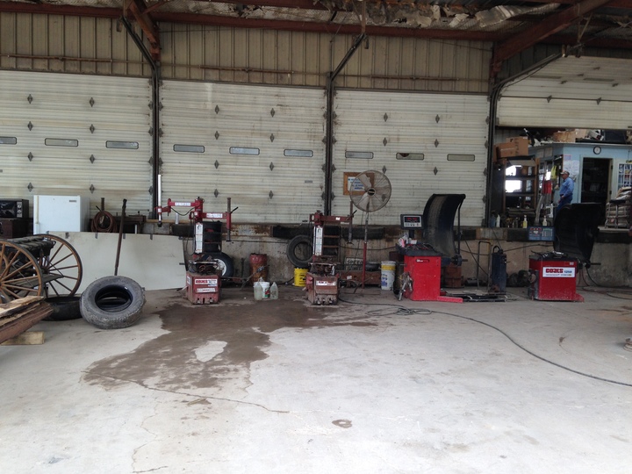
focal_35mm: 33
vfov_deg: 42.9
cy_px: 237
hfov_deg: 55.4
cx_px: 316
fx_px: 602
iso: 50
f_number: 2.4
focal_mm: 4.12
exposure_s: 1/120
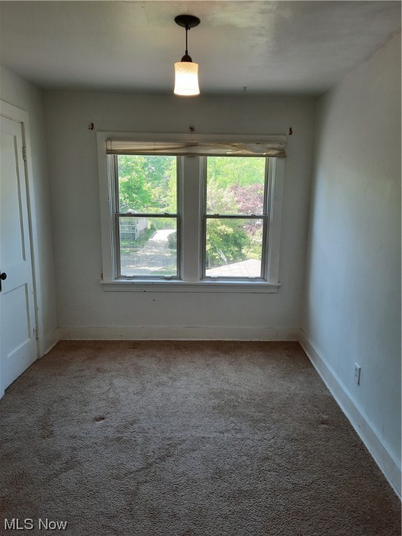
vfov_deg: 69.4
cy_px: 268
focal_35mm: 25
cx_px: 201
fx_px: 387
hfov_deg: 54.9
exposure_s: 1/60
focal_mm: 4.6
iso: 40
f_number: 2
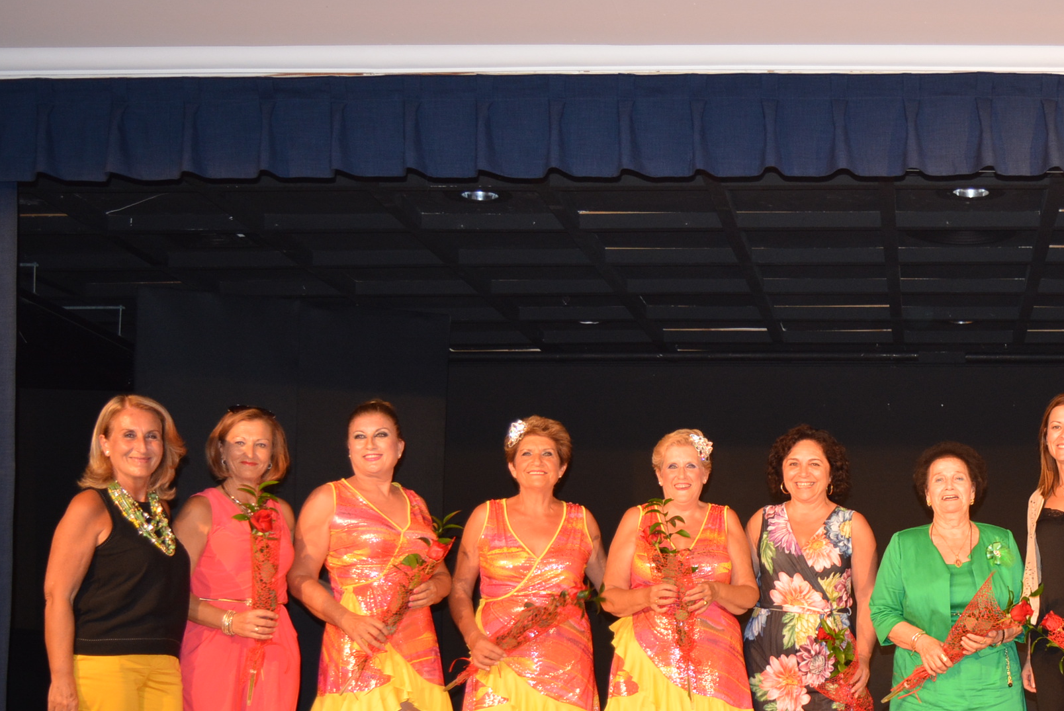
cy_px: 596
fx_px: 1982
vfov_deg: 20.1
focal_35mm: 67
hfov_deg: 28.8
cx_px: 969
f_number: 4
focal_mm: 24
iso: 400
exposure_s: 1/60
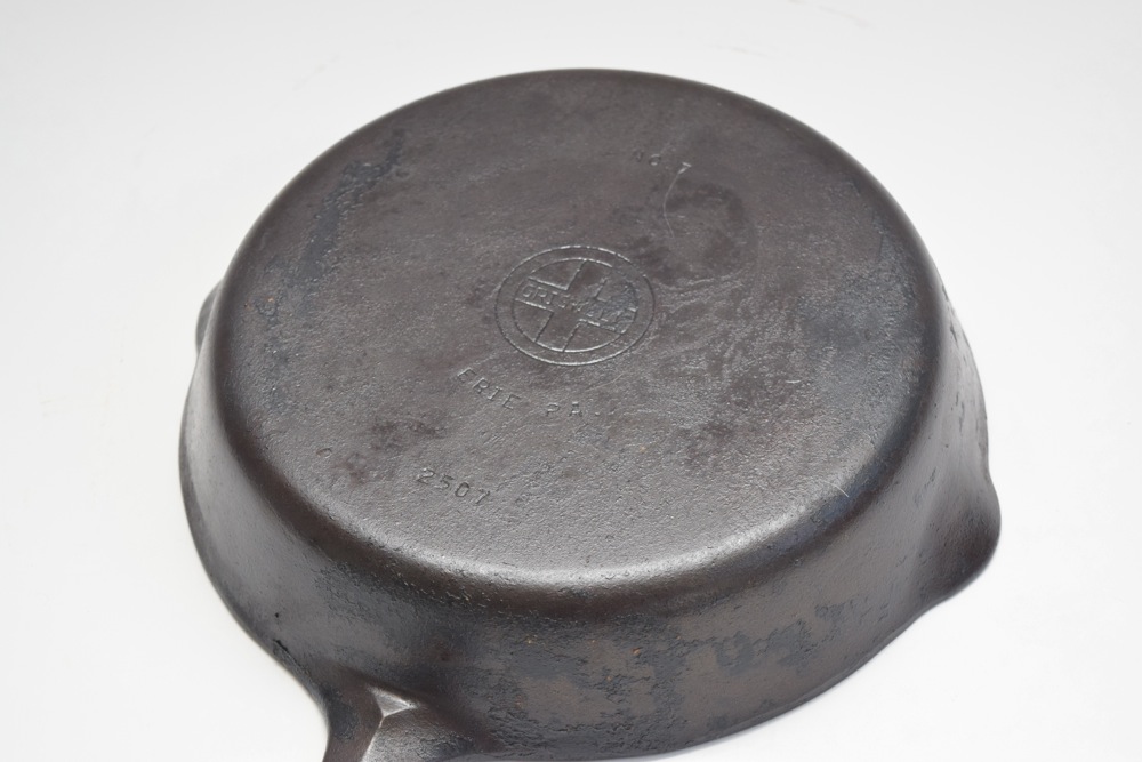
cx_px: 571
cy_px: 381
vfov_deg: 16.6
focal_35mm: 82
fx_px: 2617
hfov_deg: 24.6
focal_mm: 55
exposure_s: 1/100
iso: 800
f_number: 5.6
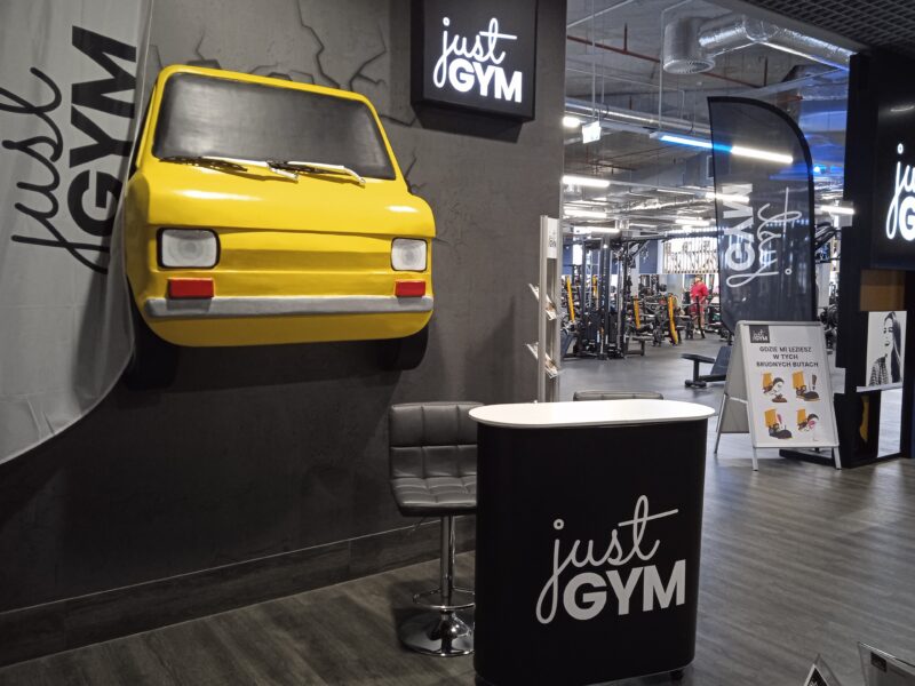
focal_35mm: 28
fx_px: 740
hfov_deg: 63.4
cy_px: 343
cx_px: 458
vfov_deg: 49.7
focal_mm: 3.43
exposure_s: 1/25
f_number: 2.2
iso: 731
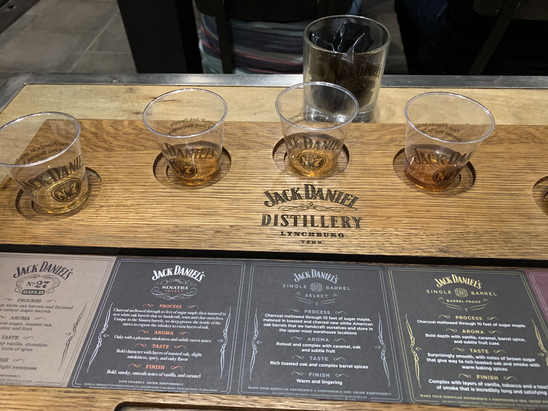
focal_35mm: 26
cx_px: 274
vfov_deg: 53.1
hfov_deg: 67.3
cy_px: 206
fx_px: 412
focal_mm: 4.25
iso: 500
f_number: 1.8
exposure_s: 1/30
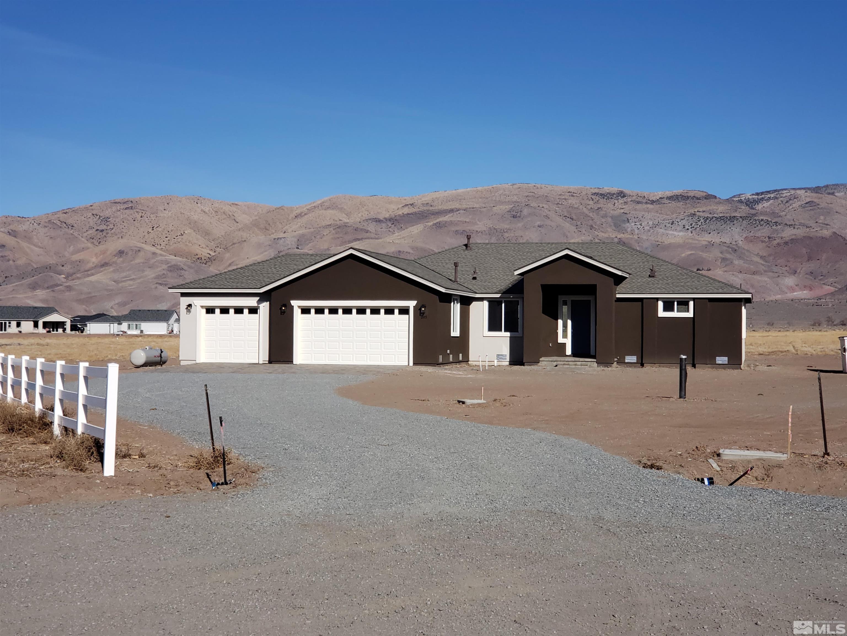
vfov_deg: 28.0
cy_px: 318
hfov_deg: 36.8
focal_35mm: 52
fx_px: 1272
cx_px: 424
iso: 32
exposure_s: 1/1497
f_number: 2.4
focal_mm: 6
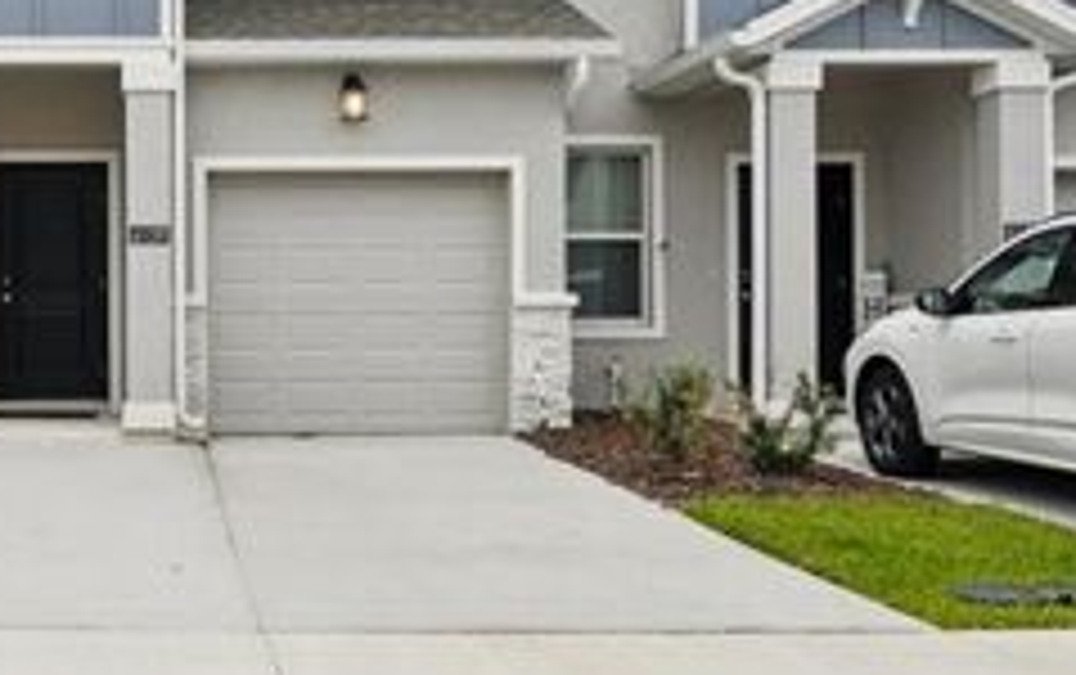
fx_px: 1409
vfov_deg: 26.1
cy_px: 65
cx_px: 151
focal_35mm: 48
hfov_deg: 39.4
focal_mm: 16
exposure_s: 1/640
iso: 400
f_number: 8
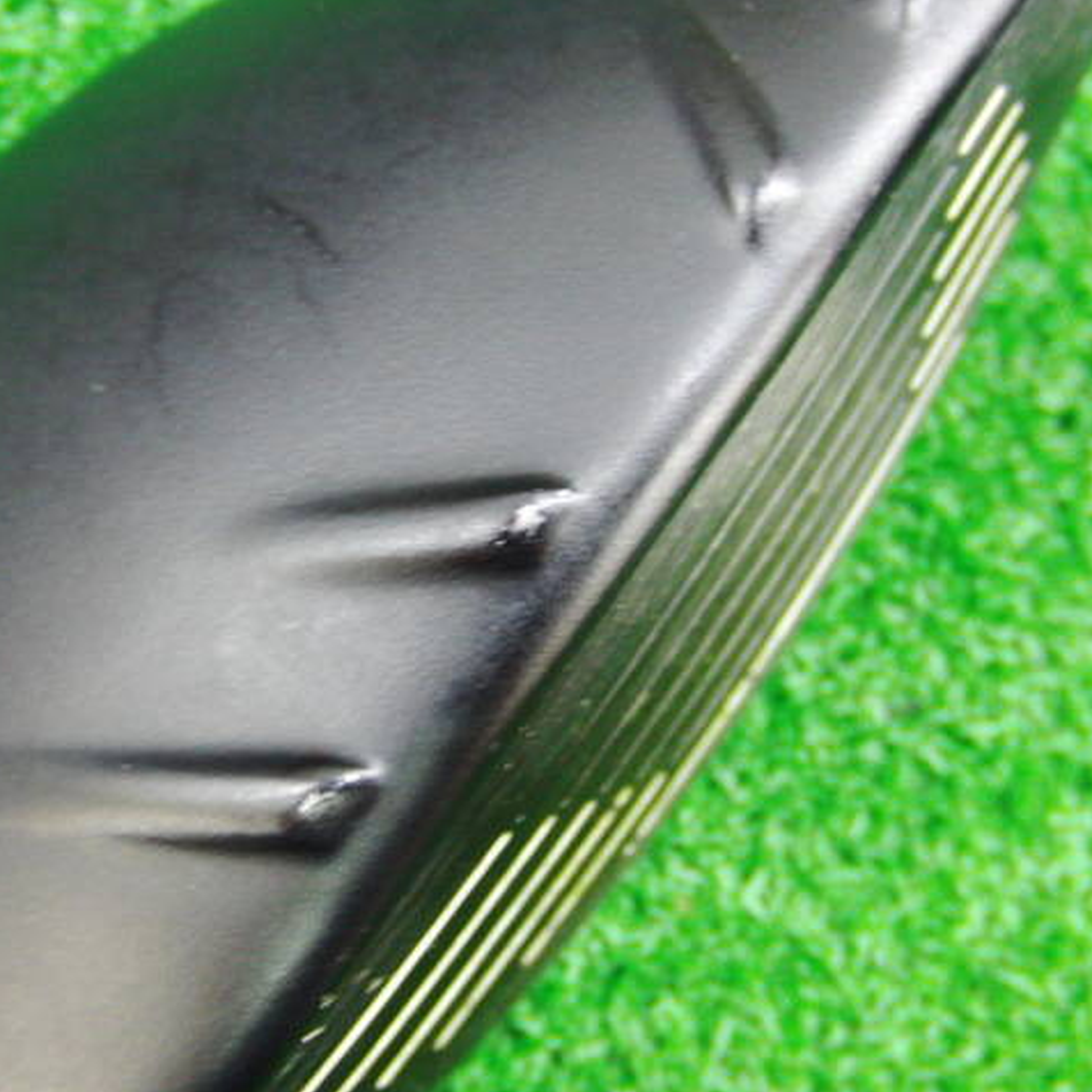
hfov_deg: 38.3
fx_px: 1570
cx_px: 489
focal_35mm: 44
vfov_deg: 38.3
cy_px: 544
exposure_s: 1/10
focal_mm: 6.42
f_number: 3.6
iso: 400
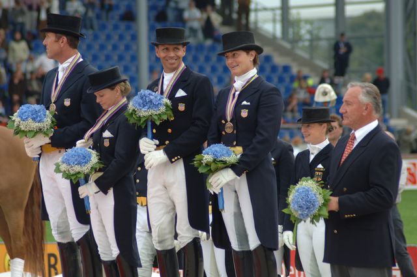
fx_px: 3644
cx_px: 208
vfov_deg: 4.4
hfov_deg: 6.5
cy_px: 138
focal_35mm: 315
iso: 200
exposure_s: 1/250
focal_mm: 210
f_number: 5.6
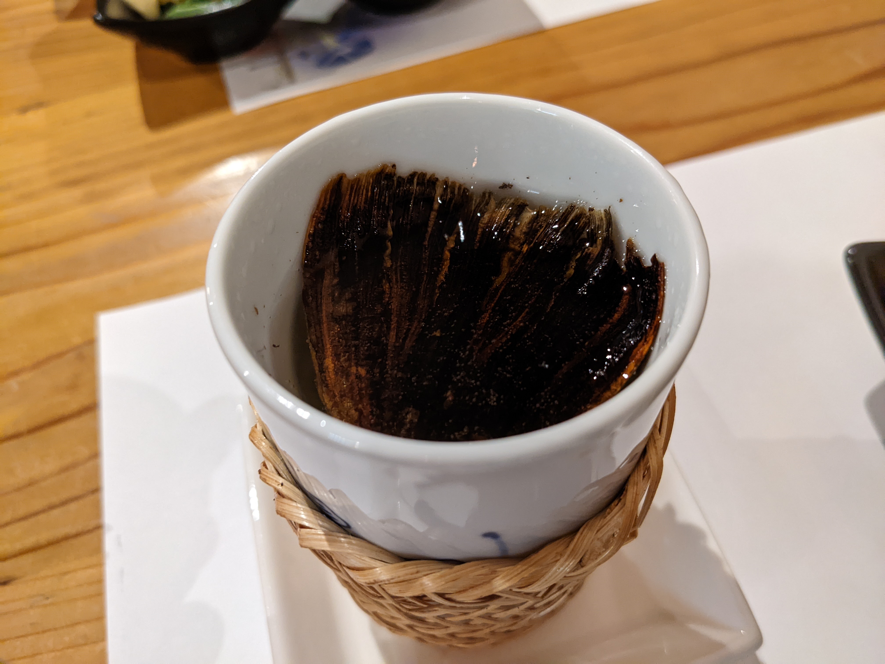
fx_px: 690
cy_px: 332
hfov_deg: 65.3
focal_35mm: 27
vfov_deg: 51.4
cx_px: 442
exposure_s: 1/25
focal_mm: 4.38
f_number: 1.73
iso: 366
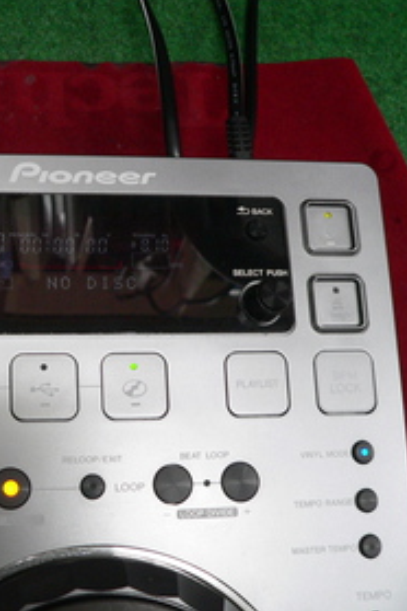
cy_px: 301
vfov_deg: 38.9
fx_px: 865
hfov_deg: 25.8
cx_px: 61
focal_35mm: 51
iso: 200
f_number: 2.8
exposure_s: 1/40
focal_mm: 6
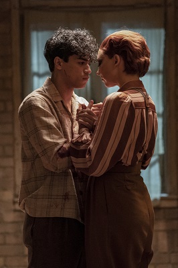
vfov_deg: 23.9
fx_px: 631
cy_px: 134
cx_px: 89
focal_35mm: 85
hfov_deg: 16.0
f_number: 1.8
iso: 5000
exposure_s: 1/100
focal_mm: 85
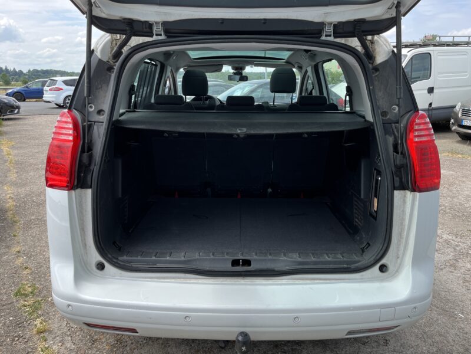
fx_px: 354
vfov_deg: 53.1
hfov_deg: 67.3
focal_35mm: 26
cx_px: 236
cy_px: 177
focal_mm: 5.1
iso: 50
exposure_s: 1/983
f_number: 1.6
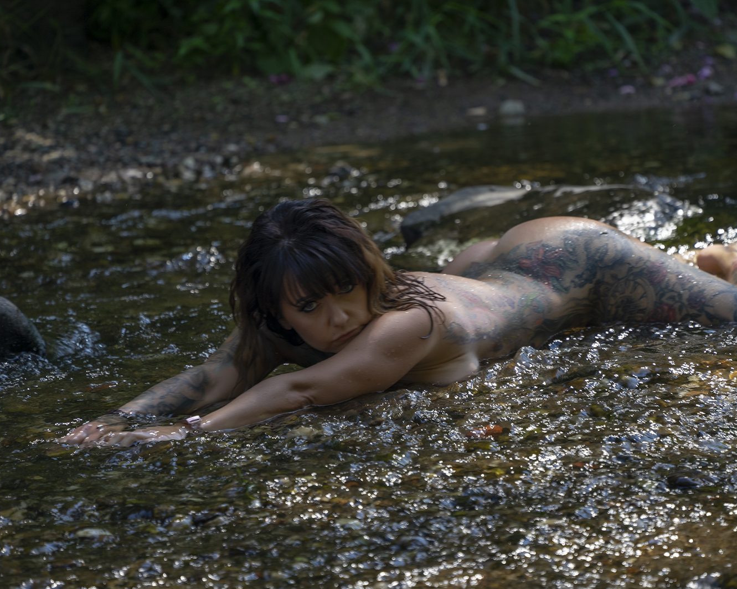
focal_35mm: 386
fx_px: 8417
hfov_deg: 5.0
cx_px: 430
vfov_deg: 4.0
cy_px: 295
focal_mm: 342
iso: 160
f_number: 5.6
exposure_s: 1/200
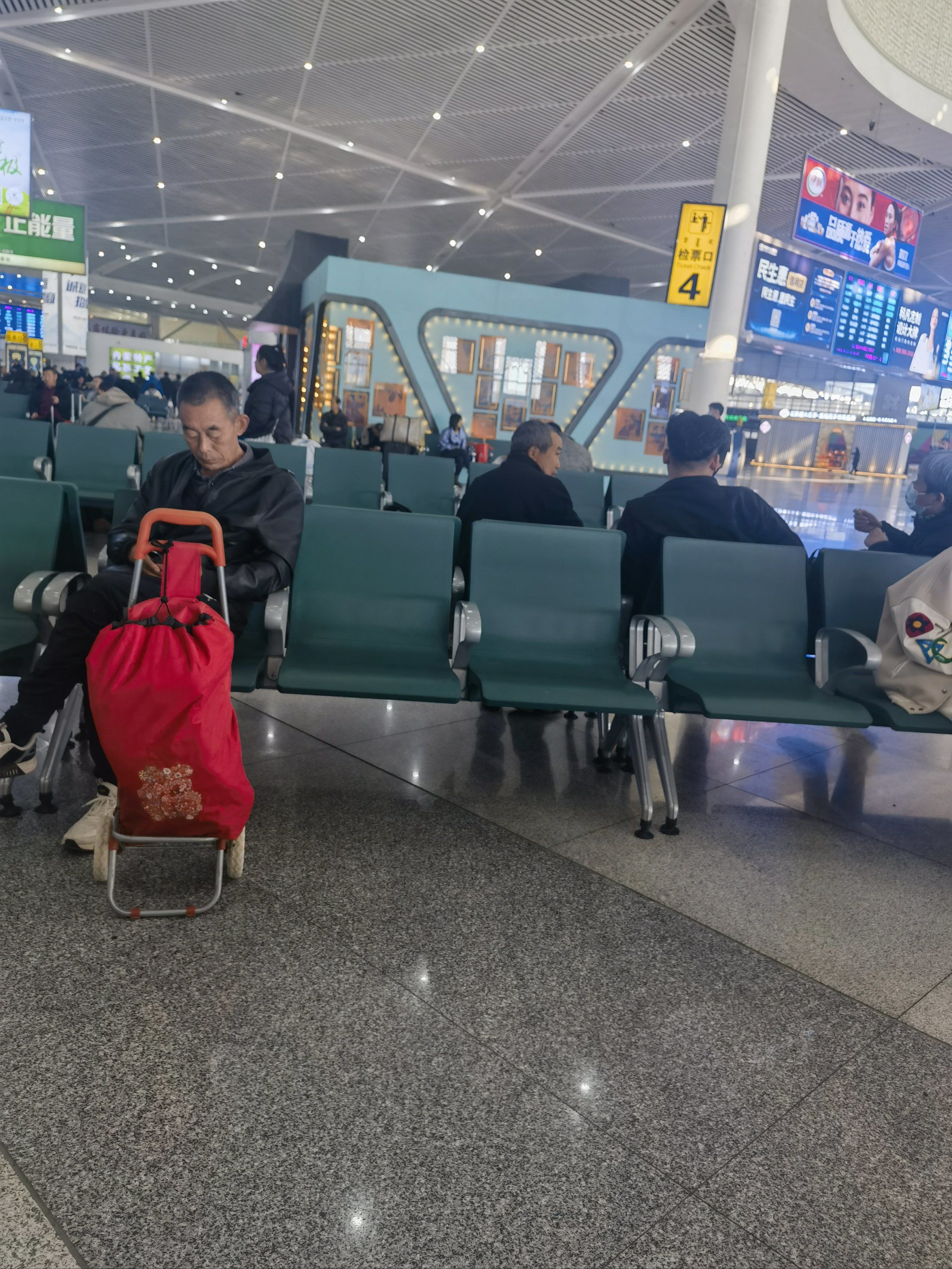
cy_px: 634
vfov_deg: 65.3
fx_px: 990
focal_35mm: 27
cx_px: 476
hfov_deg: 51.4
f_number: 1.9
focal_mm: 6.67
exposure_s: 1/120
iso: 80
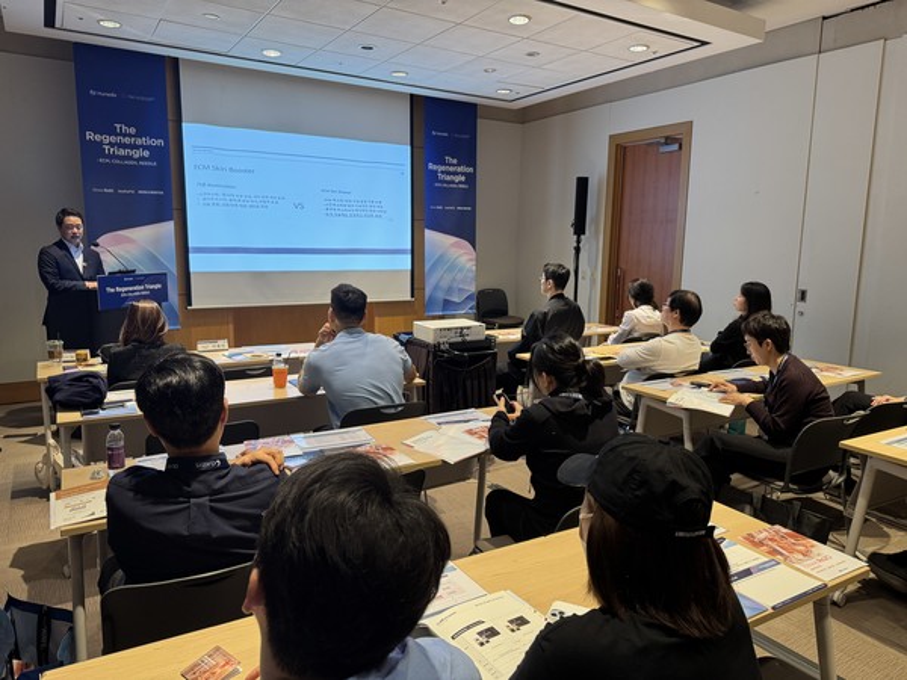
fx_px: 629
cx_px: 454
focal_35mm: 24
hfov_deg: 71.6
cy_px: 340
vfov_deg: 56.8
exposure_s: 1/60
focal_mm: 6.76
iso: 250
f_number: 1.78
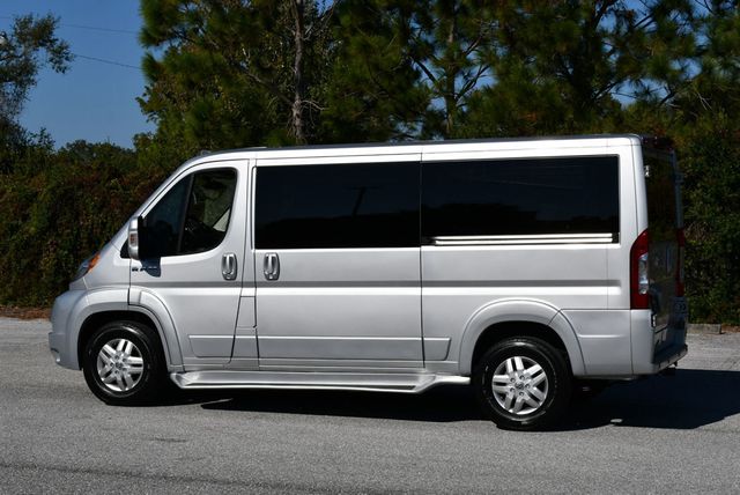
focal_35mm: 70
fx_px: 1440
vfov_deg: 19.5
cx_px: 370
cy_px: 248
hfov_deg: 28.8
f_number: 11
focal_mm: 35
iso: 100
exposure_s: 1/500
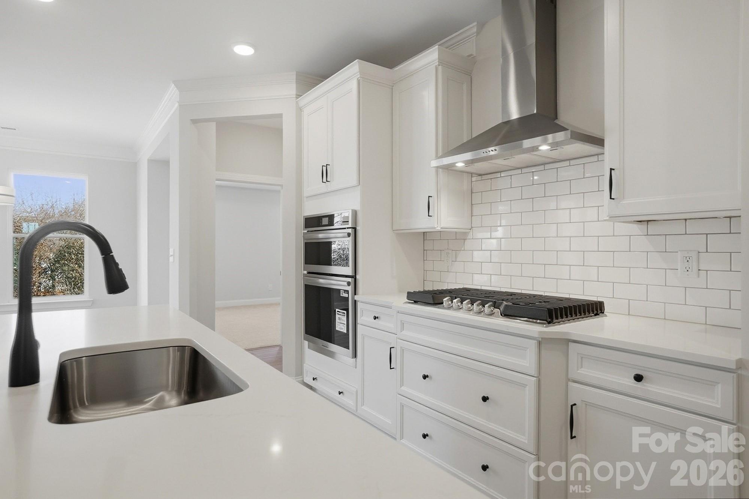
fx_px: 395
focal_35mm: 19
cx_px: 374
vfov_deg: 64.5
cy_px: 250
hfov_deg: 86.9
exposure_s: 1/640
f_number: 4
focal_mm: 13
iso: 100
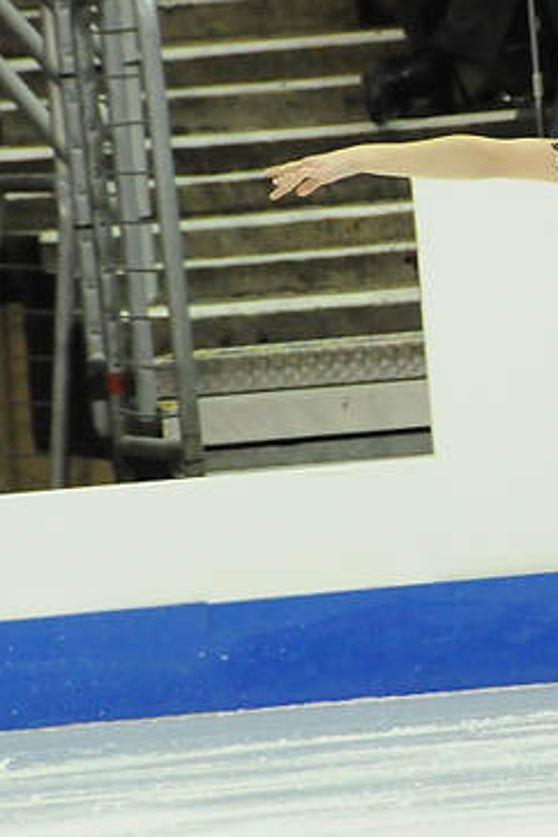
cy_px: 335
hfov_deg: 2.1
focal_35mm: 661
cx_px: 747
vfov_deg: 3.1
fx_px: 15367
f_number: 5.6
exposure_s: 1/640
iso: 3200
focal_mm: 200
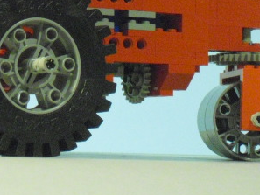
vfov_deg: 7.7
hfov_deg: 10.3
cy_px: 10
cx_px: 39
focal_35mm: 192
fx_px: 1443
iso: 800
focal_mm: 15.7
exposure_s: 1/13
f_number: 5.1
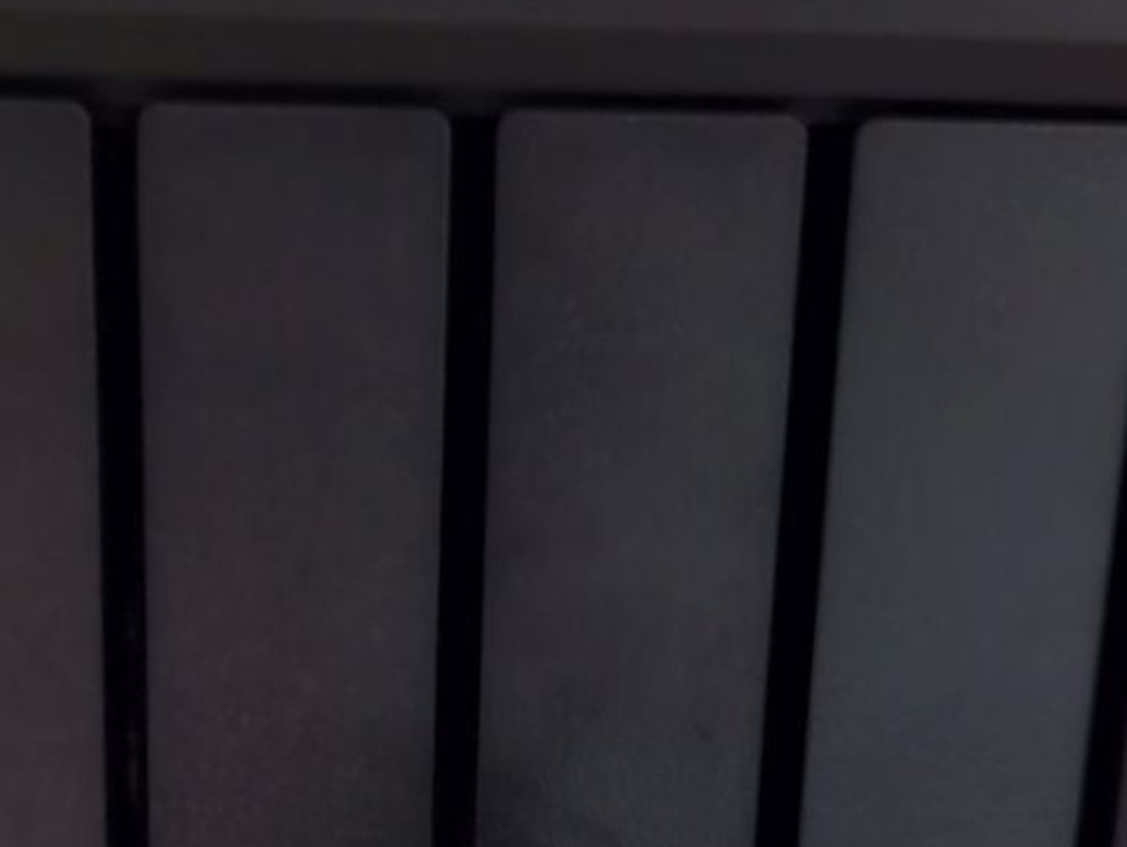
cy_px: 999
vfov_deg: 19.6
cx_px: 413
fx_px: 2313
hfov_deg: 27.3
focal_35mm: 71
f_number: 1.8
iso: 1600
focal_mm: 5.4
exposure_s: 1/9
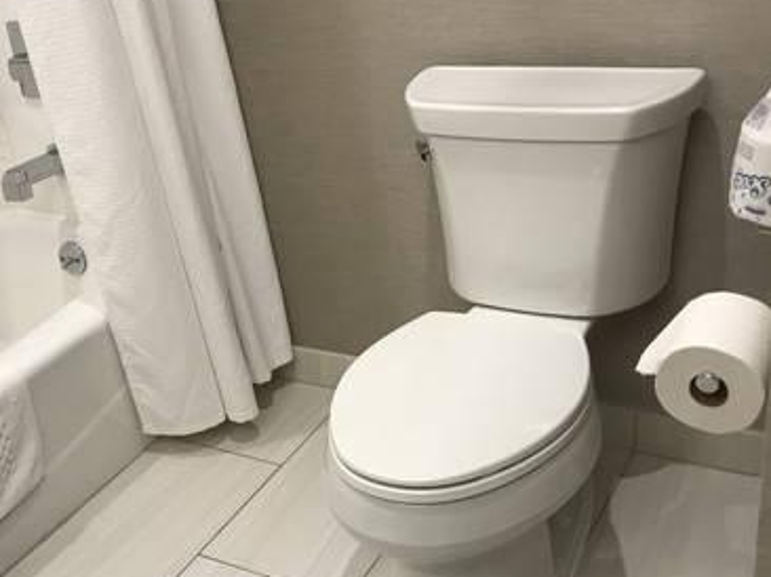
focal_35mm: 49
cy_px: 339
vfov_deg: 29.6
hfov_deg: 38.5
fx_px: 1091
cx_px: 253
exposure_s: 1/30
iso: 32
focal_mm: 3.99
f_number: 1.8
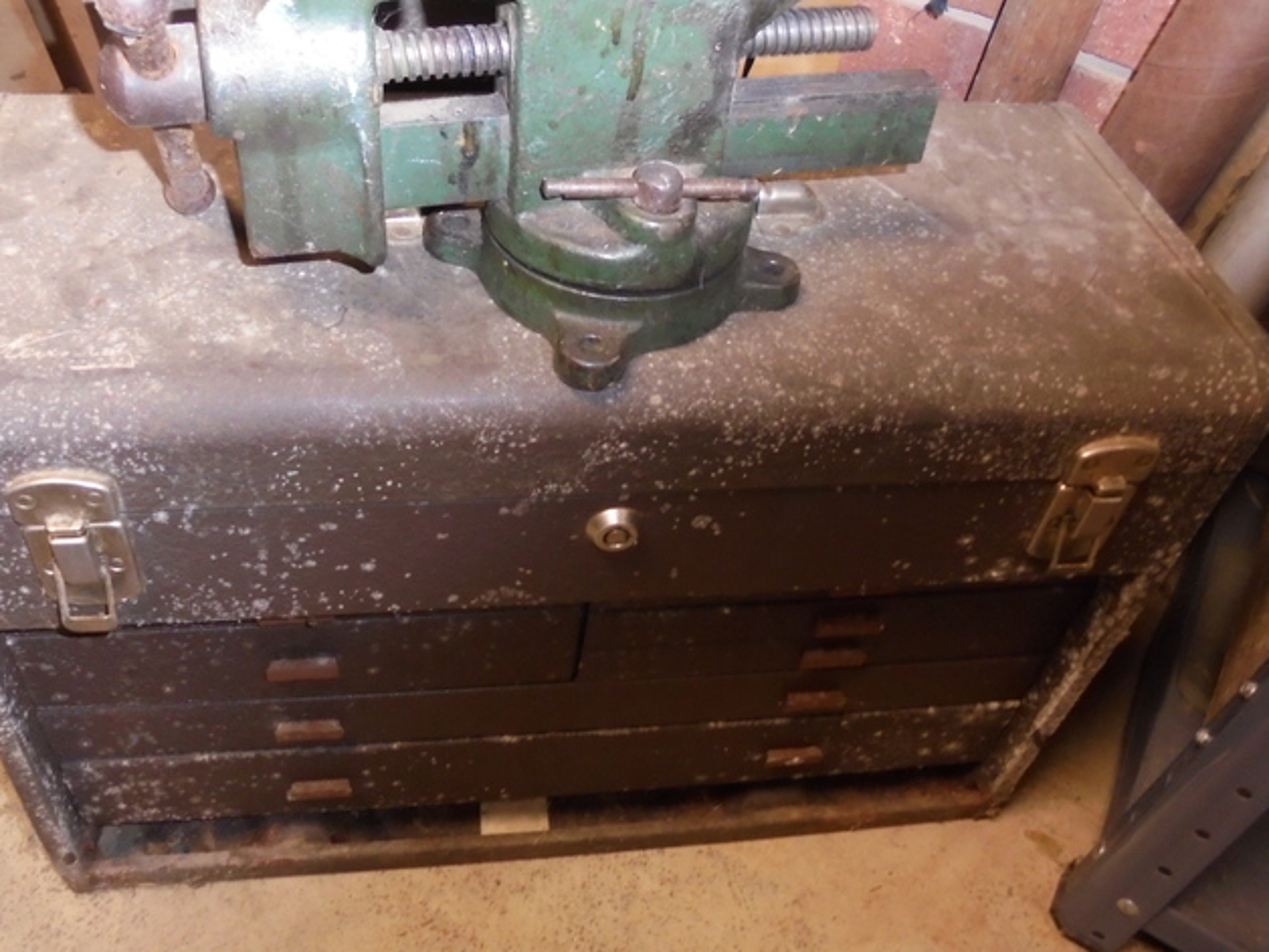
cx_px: 553
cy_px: 445
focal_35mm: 32
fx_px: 1173
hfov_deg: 56.6
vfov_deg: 44.1
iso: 400
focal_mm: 4.6
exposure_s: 1/30
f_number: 3.5
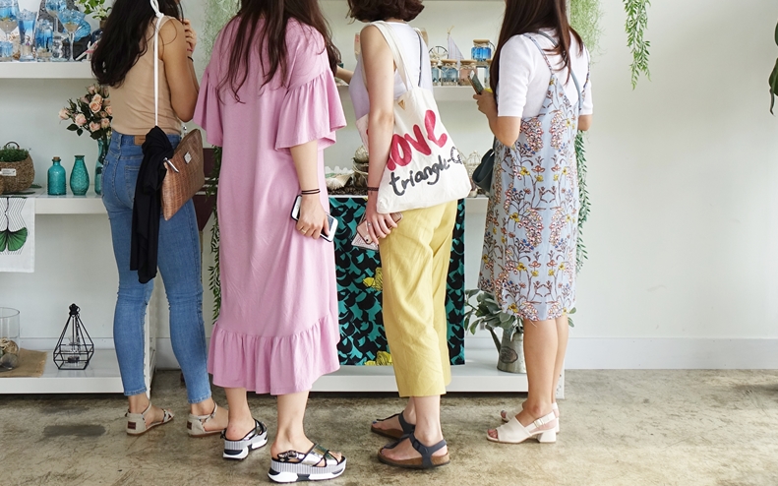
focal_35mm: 64
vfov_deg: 20.1
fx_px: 1357
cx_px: 292
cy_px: 91
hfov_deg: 31.9
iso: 100
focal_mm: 14.53
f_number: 2.8
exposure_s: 1/160
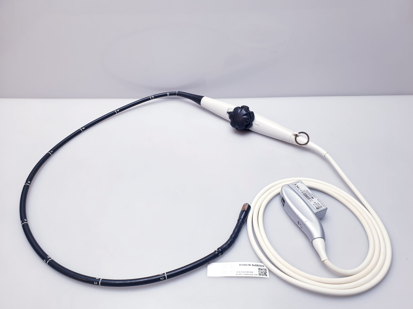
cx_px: 206
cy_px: 154
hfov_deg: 67.3
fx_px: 310
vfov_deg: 53.1
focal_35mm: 26
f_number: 2.4
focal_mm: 4.3
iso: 50
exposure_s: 1/50
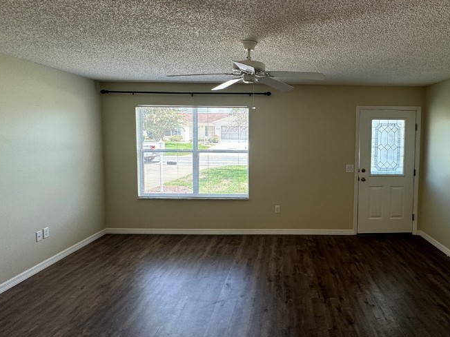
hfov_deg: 74.7
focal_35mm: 22
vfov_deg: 60.9
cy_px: 151
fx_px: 286
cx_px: 288
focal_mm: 2.22
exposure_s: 1/120
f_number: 2.2
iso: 64
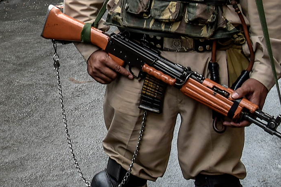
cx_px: -146
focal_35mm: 104
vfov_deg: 12.6
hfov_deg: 17.6
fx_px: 812
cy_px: -72
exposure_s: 1/50
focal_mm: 30
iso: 1000
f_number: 10
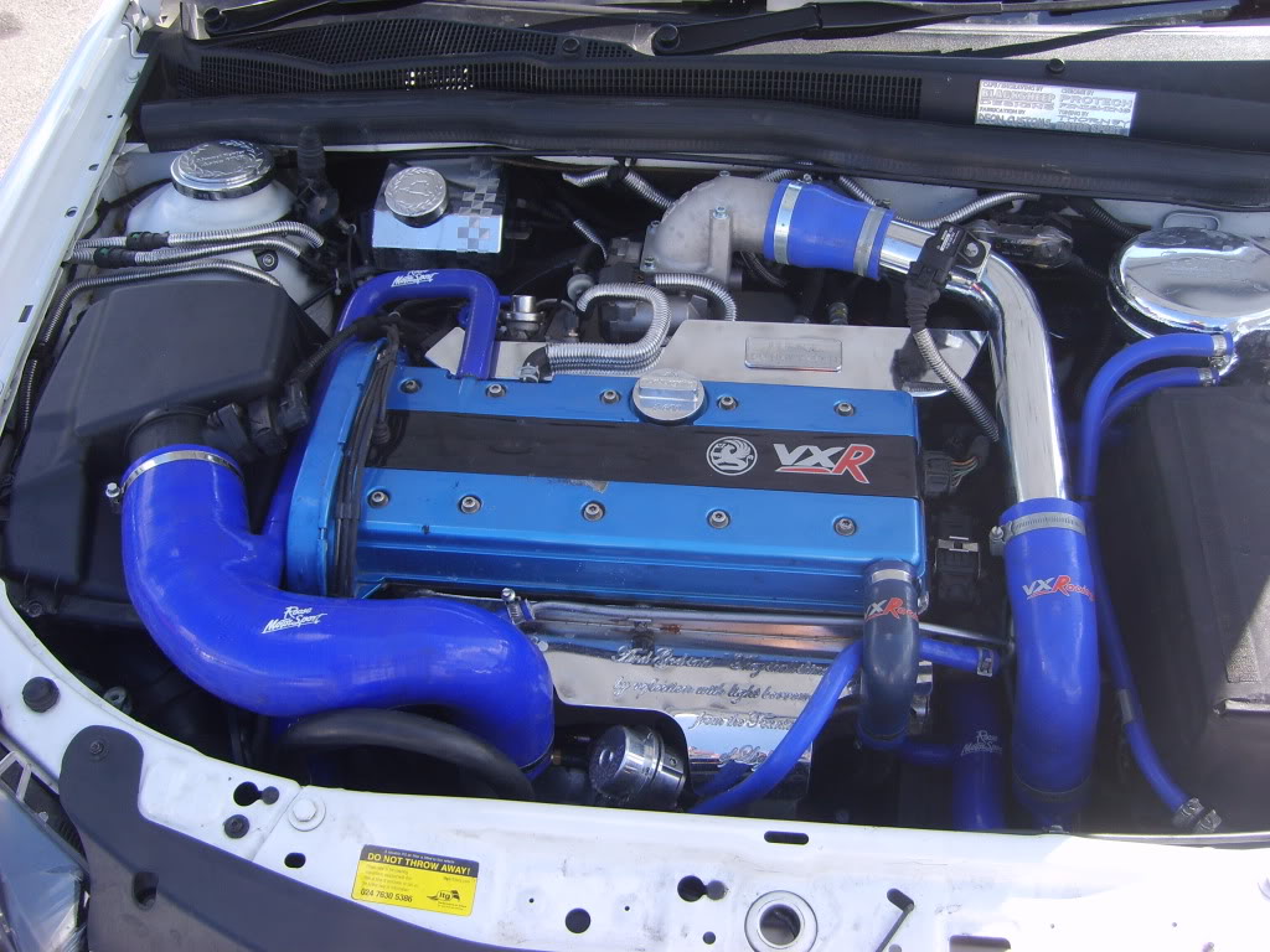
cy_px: 476
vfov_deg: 40.7
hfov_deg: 52.6
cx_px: 635
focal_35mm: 35
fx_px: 1284
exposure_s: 1/180
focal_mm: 5.8
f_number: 2.8
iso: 50
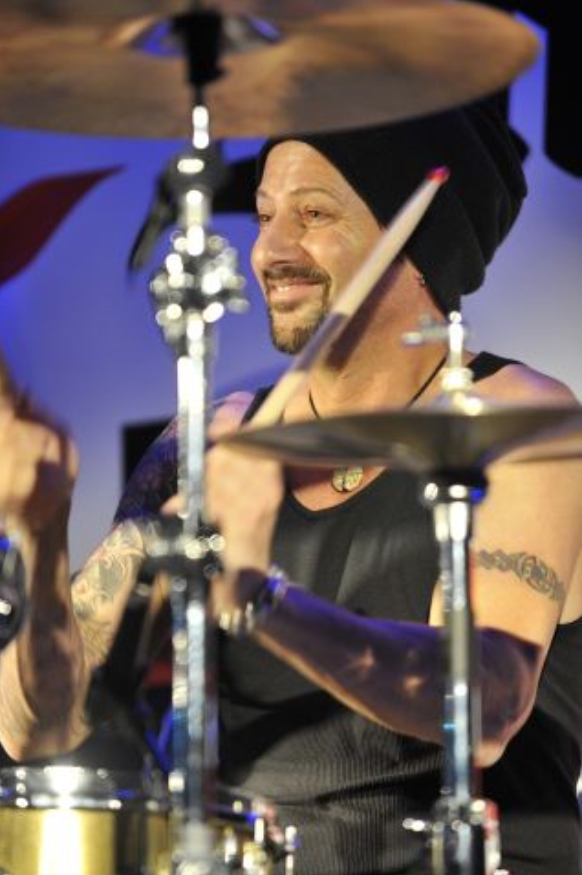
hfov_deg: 5.5
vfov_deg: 8.2
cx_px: 332
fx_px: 6095
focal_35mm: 251
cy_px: 489
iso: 1600
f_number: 2.8
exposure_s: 1/125
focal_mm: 200
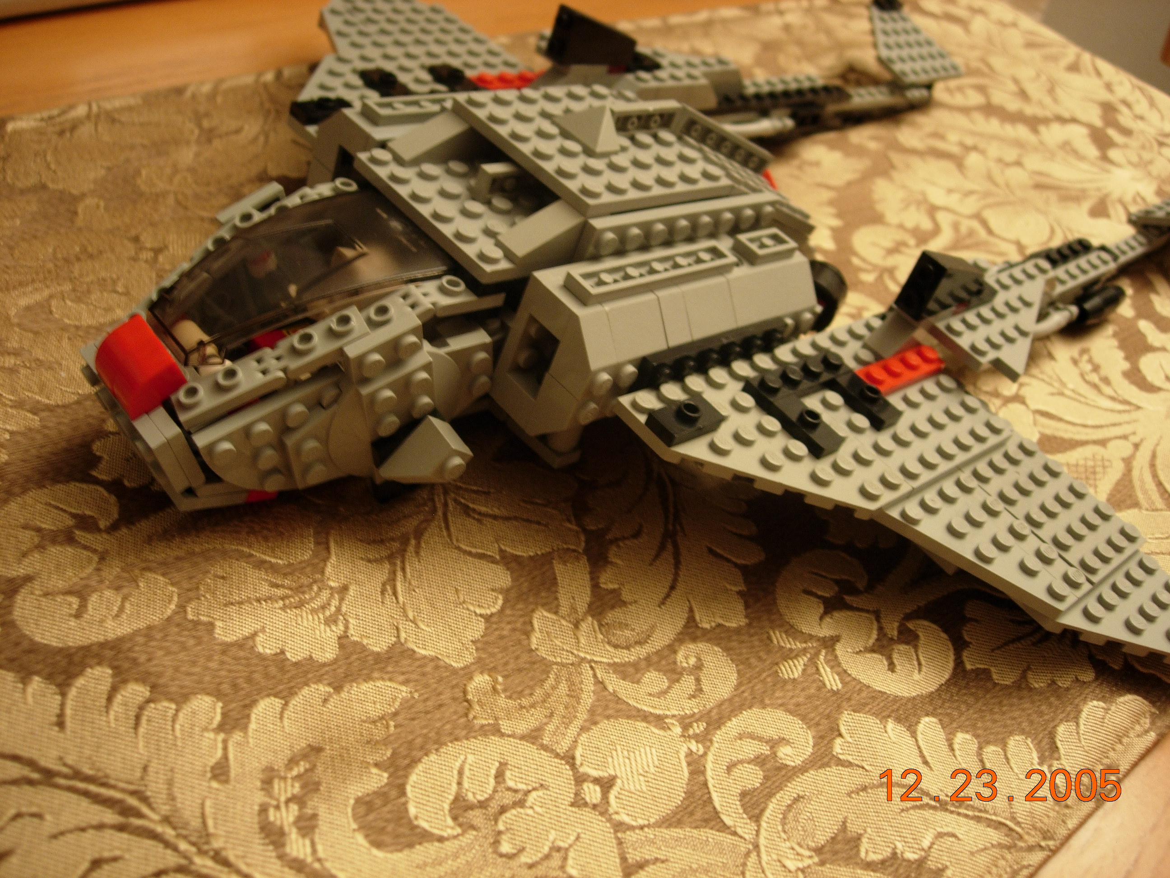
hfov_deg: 49.0
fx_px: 1284
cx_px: 585
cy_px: 439
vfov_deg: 37.7
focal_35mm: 38
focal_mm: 7.8
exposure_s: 1/6.7
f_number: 2.8
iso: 64
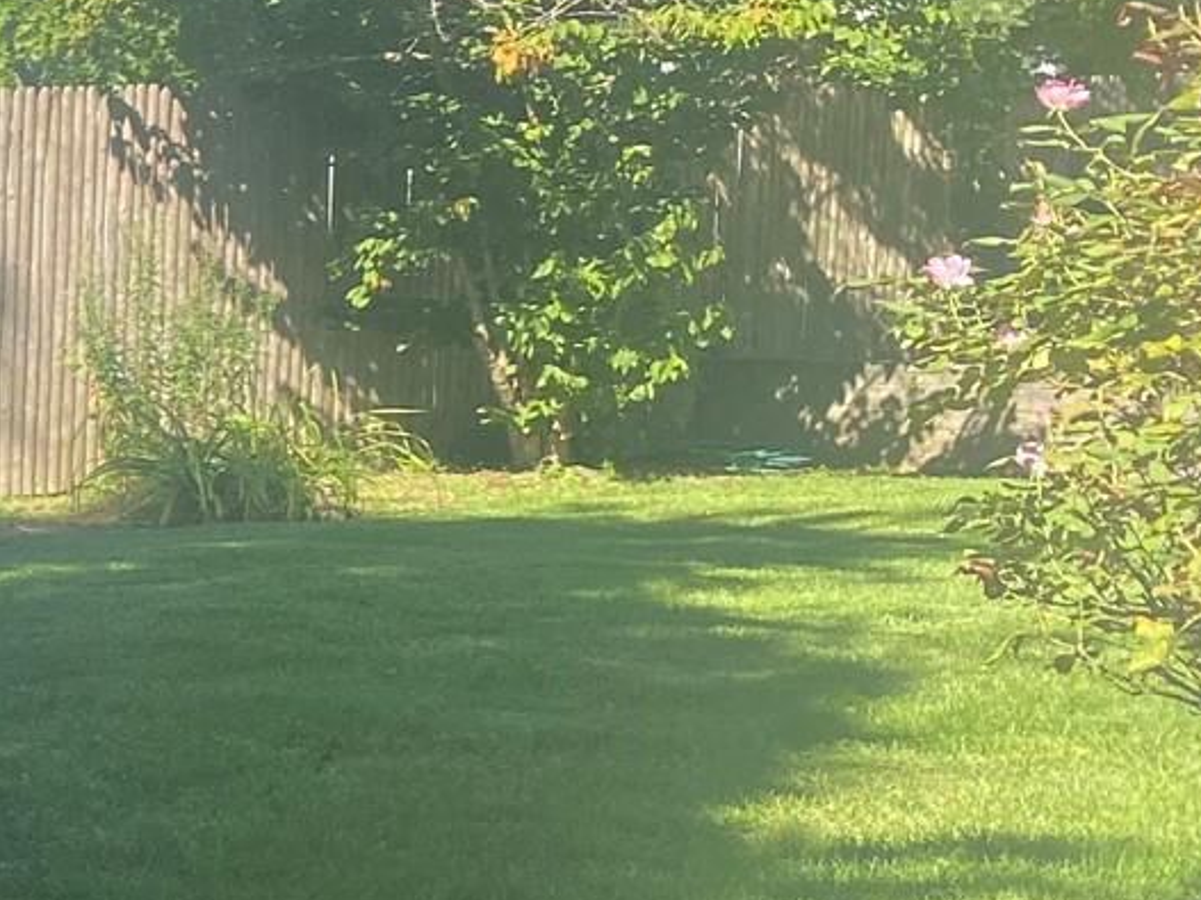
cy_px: 586
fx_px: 3503
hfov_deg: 16.0
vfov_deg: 14.6
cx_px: -1062
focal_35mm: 101
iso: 32
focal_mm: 4.25
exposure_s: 1/949
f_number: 1.8
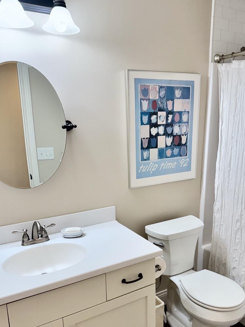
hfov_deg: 45.4
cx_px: 137
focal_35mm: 31
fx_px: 293
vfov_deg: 57.8
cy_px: 200
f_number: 1.78
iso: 250
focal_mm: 6.76
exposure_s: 1/120
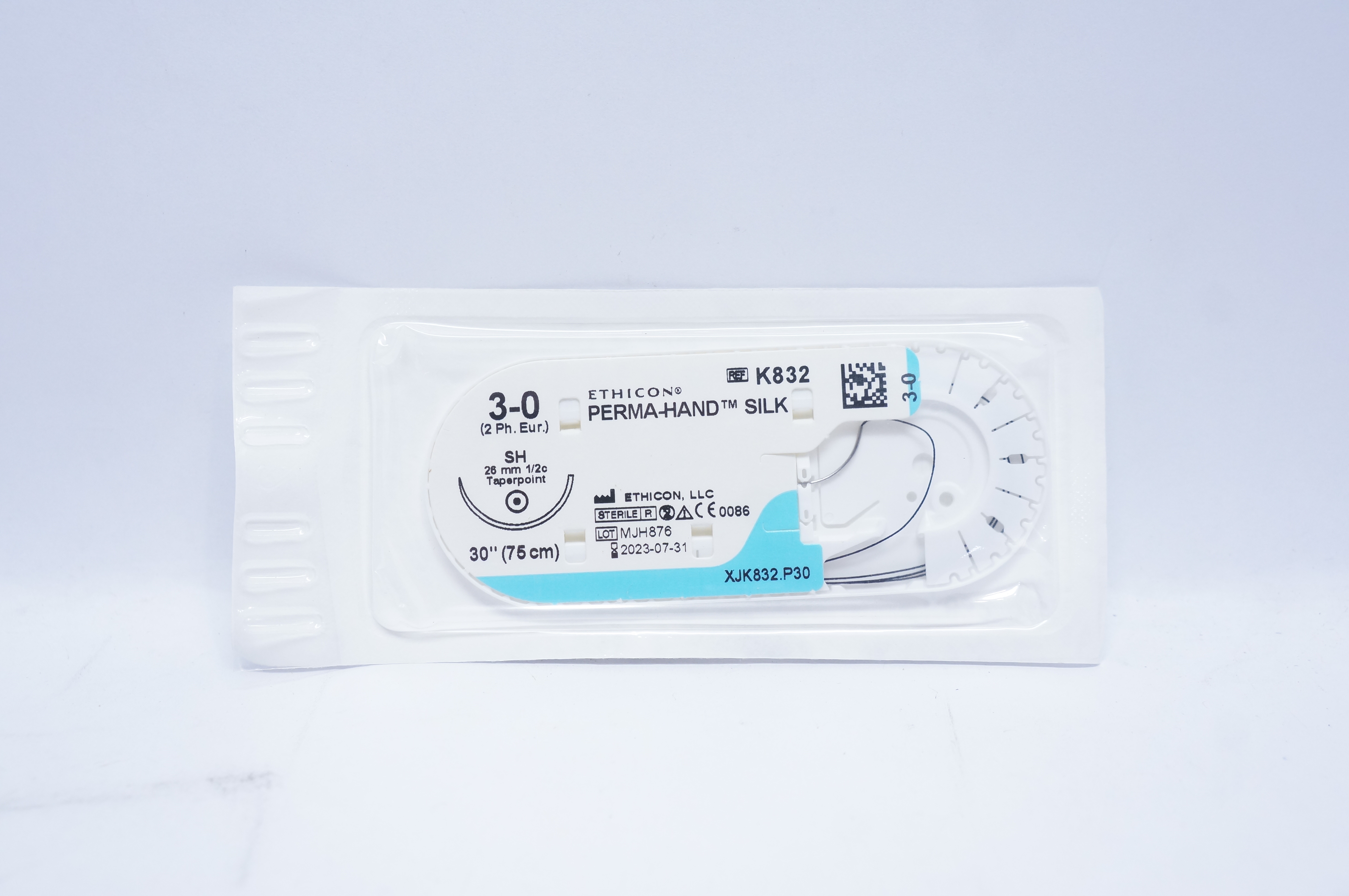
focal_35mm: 38
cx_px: 674
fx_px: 1404
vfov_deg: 35.4
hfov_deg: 51.3
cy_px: 448
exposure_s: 1/60
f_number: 5.6
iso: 800
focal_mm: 25
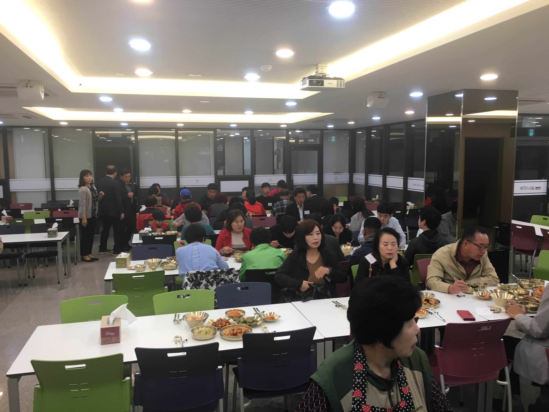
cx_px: 274
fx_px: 460
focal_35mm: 29
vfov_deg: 48.2
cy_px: 206
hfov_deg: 61.7
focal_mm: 4.15
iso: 50
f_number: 2.2
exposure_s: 1/30
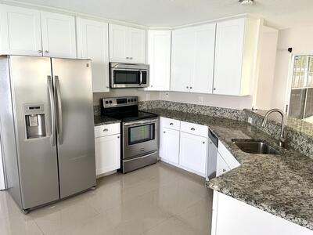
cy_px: 118
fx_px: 235
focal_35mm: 26
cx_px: 156
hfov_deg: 67.3
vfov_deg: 53.1
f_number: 1.6
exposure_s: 1/60
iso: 160
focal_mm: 5.1
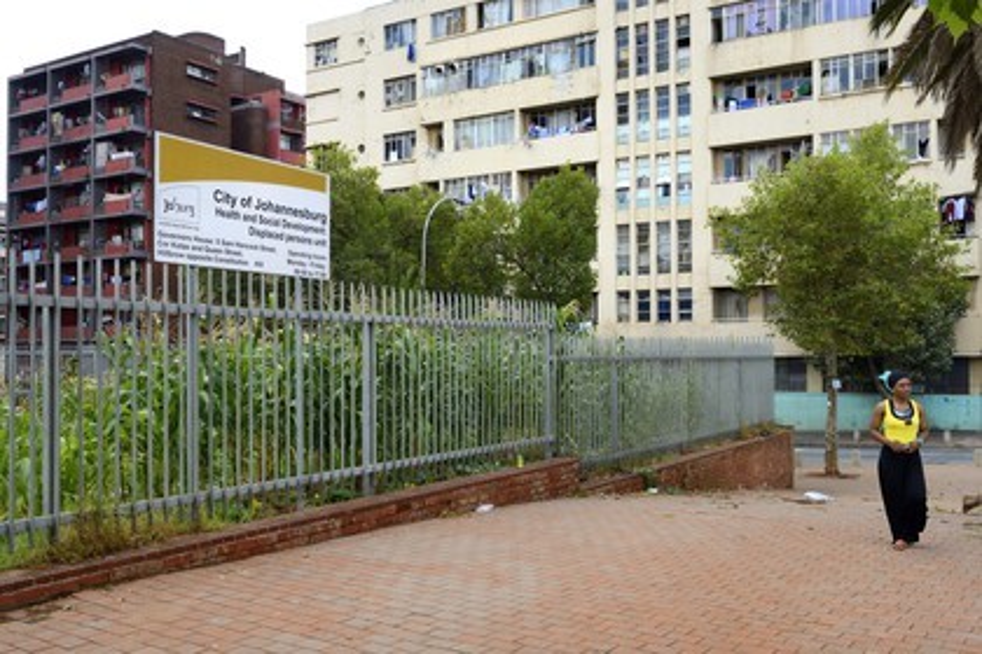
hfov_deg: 60.3
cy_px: 327
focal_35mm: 31
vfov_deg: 42.3
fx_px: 846
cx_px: 491
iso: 200
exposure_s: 1/160
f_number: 9
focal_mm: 31
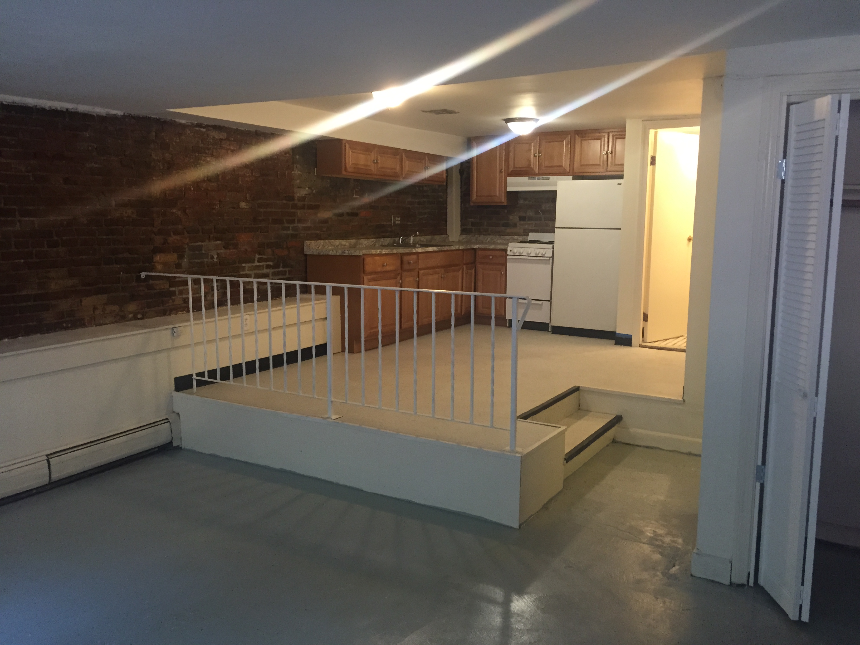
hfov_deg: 61.7
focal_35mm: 29
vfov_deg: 48.2
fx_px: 720
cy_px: 322
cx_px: 430
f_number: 2.2
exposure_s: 1/30
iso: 200
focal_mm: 4.15
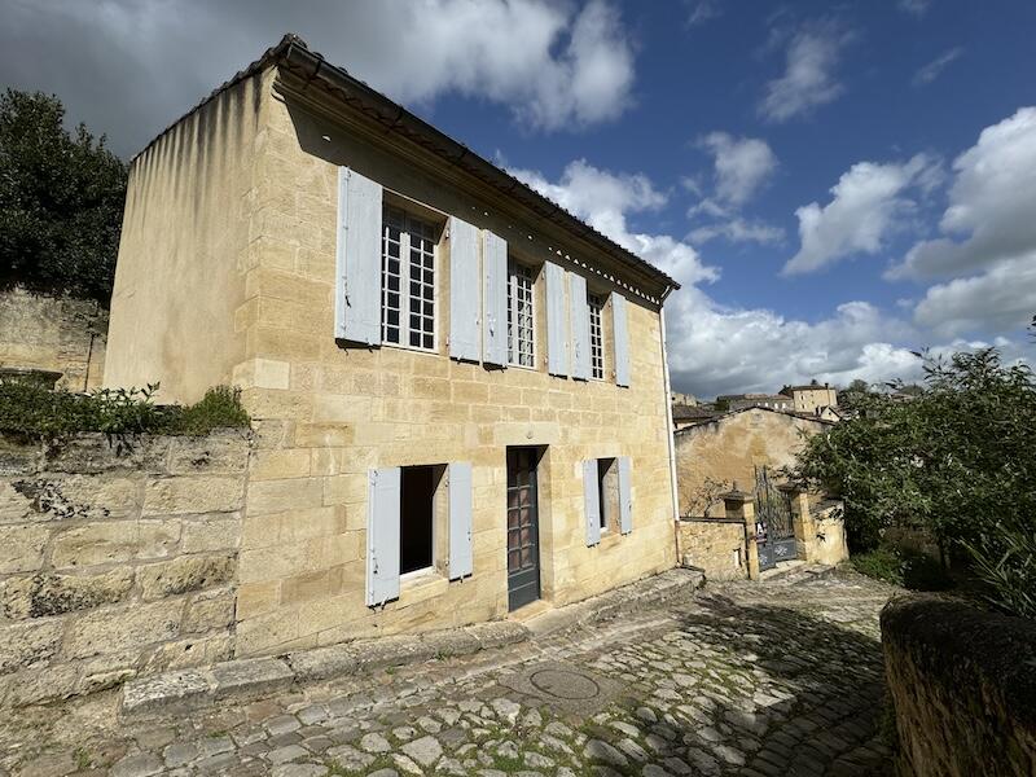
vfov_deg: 85.7
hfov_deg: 102.1
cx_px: 518
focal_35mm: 14
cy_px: 388
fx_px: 419
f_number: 2.2
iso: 40
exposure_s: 1/4630
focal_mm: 2.22
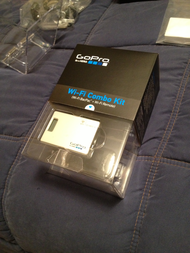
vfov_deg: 52.6
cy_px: 126
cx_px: 95
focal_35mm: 35
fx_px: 256
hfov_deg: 40.7
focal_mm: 4.28
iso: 320
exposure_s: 1/20
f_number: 2.4
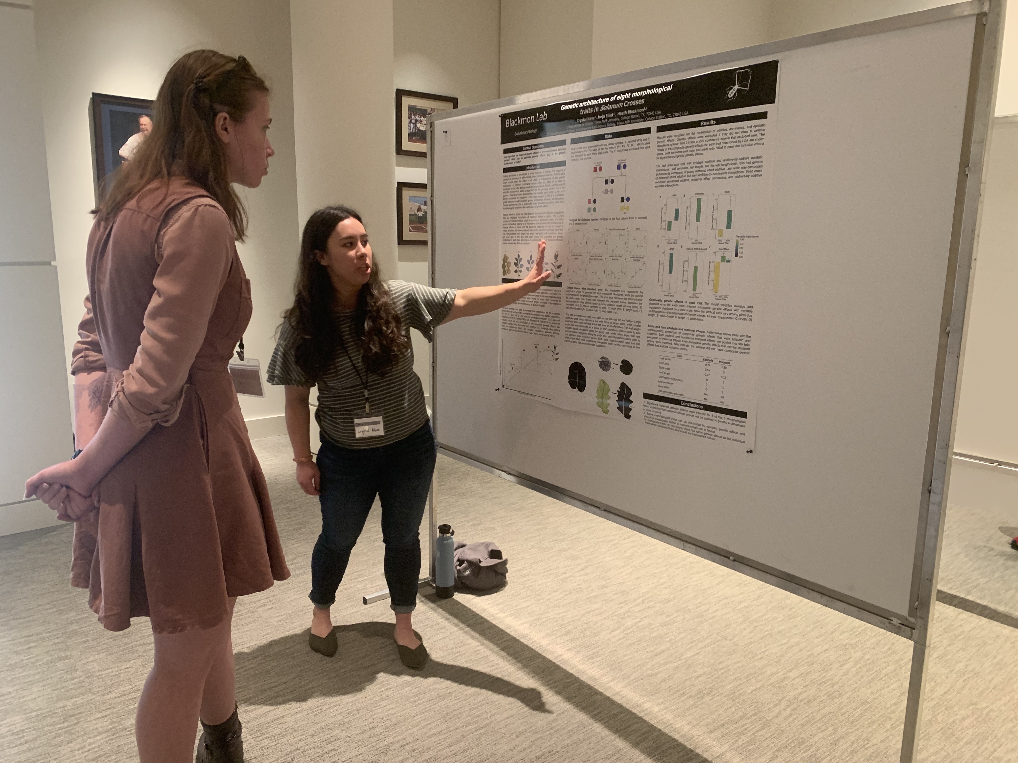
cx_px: 509
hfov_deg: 67.3
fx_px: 765
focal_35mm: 26
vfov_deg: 53.1
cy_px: 382
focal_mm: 4.25
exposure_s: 1/40
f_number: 1.8
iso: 250
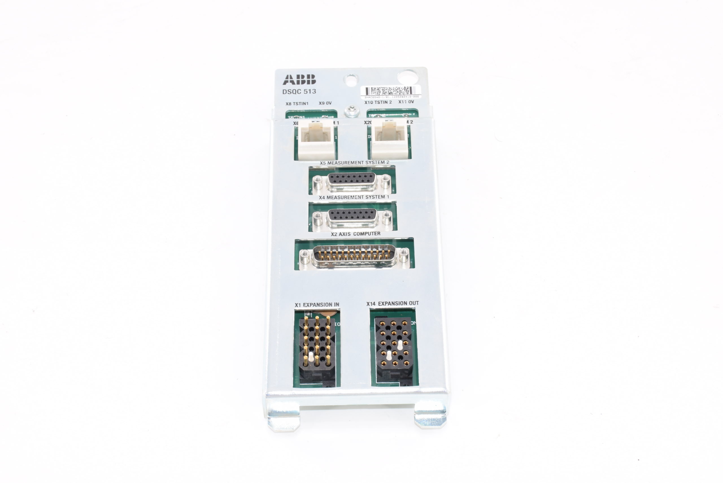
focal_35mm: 63
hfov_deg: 31.9
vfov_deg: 21.6
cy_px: 242
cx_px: 362
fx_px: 1265
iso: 200
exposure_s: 1/25
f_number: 13
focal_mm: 42
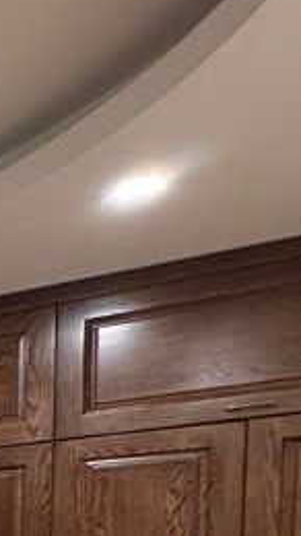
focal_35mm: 60
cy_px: 662
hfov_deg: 10.7
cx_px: -658
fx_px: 852
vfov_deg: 29.4
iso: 200
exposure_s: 1/50
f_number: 2.2
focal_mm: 2.22
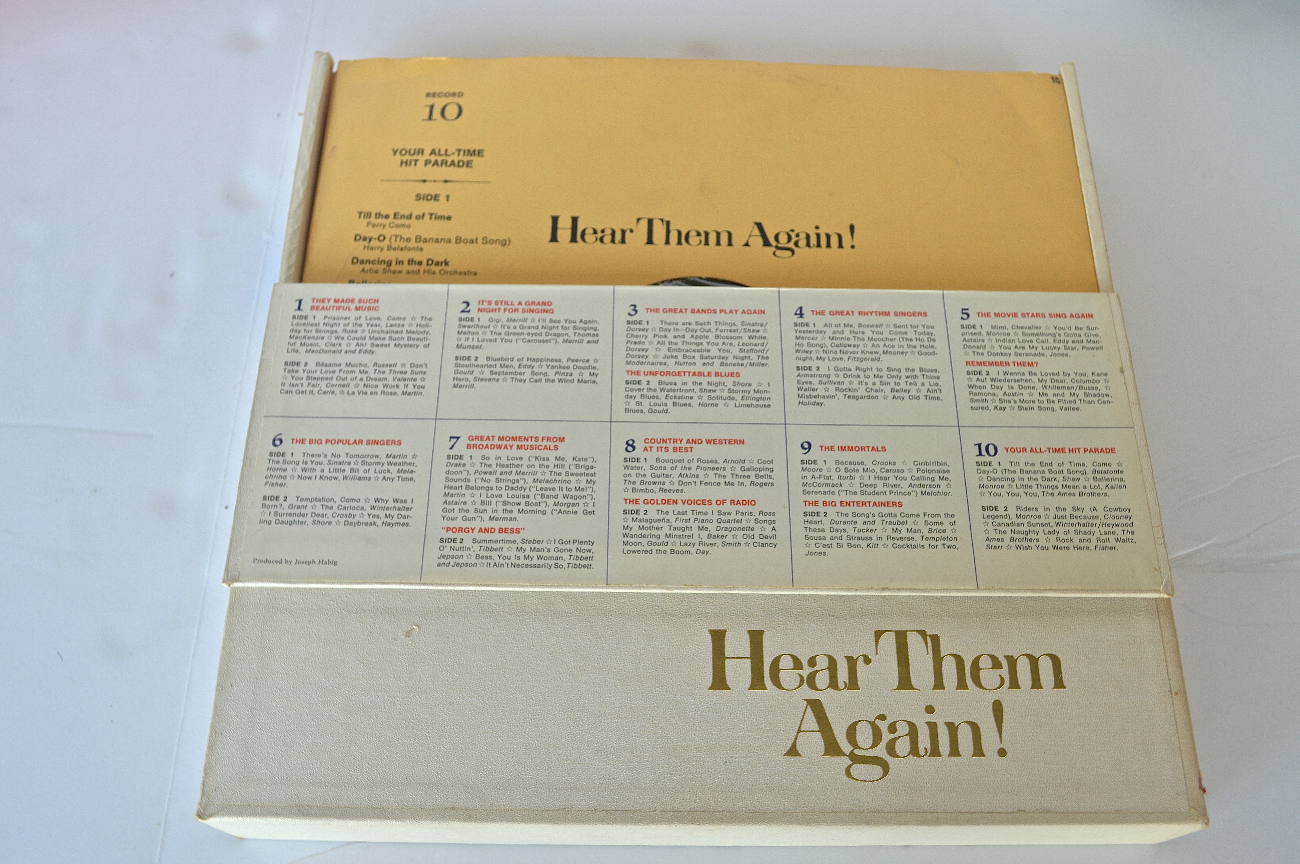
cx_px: 650
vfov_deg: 39.9
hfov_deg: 57.3
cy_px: 432
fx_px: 1191
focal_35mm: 33
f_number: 5.6
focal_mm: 22
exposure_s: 1/25
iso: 100
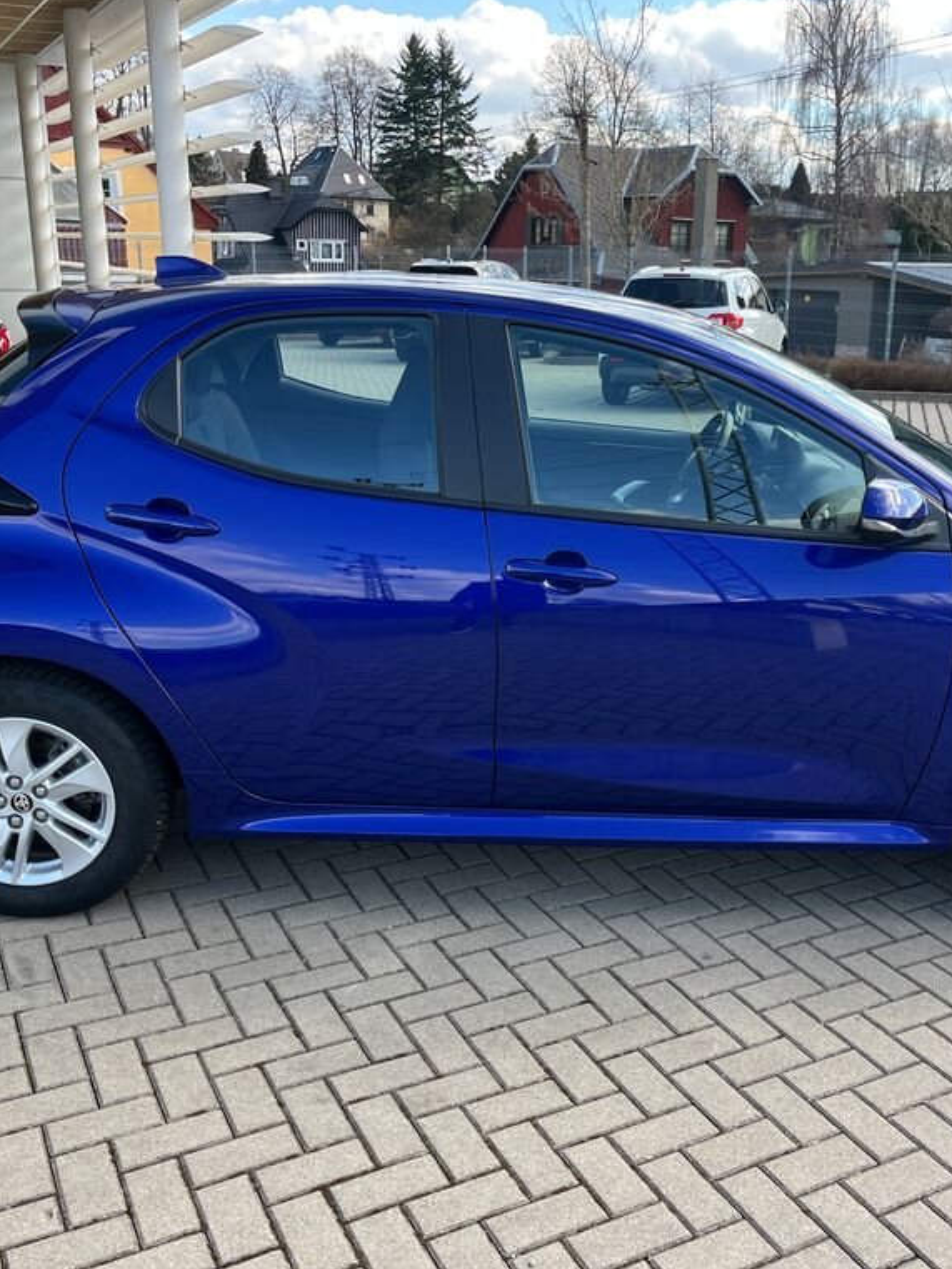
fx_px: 1283
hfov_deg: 40.5
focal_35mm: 35
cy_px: 632
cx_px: 584
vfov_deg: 52.6
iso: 50
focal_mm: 5.1
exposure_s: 1/524
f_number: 1.6
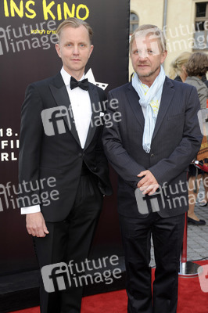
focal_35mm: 65
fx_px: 564
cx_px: 104
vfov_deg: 31.0
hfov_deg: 20.9
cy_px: 156
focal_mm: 65
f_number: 6.3
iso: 320
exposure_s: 1/160
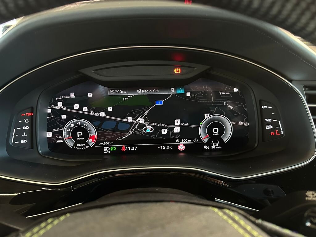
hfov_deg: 71.6
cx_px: 158
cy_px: 118
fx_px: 219
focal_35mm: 24
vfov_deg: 56.8
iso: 500
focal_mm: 6.86
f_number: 1.78
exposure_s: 1/50
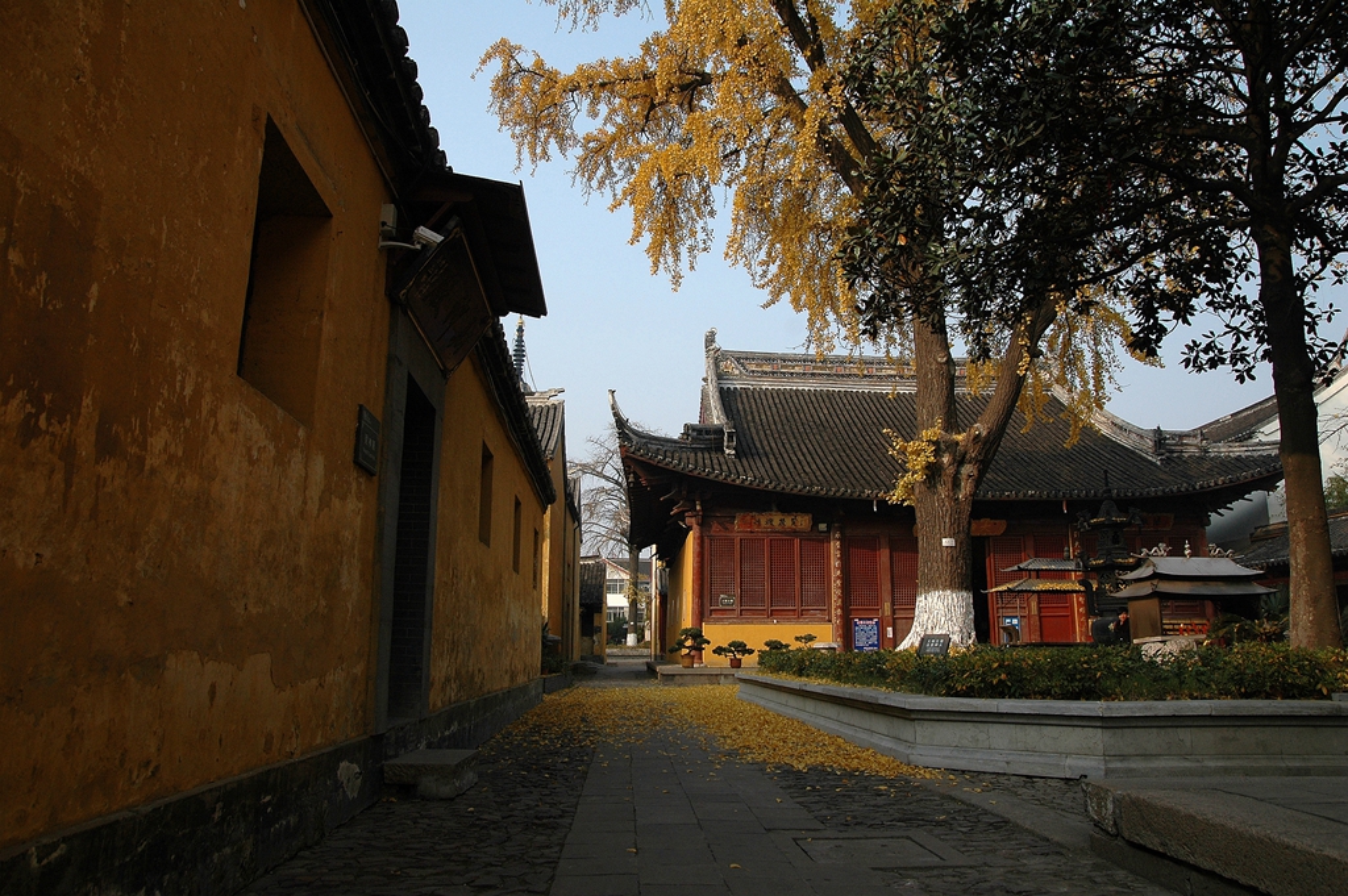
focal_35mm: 48
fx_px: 1796
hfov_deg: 41.1
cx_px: 674
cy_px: 448
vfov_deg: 28.0
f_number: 5.6
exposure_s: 1/500
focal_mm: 32
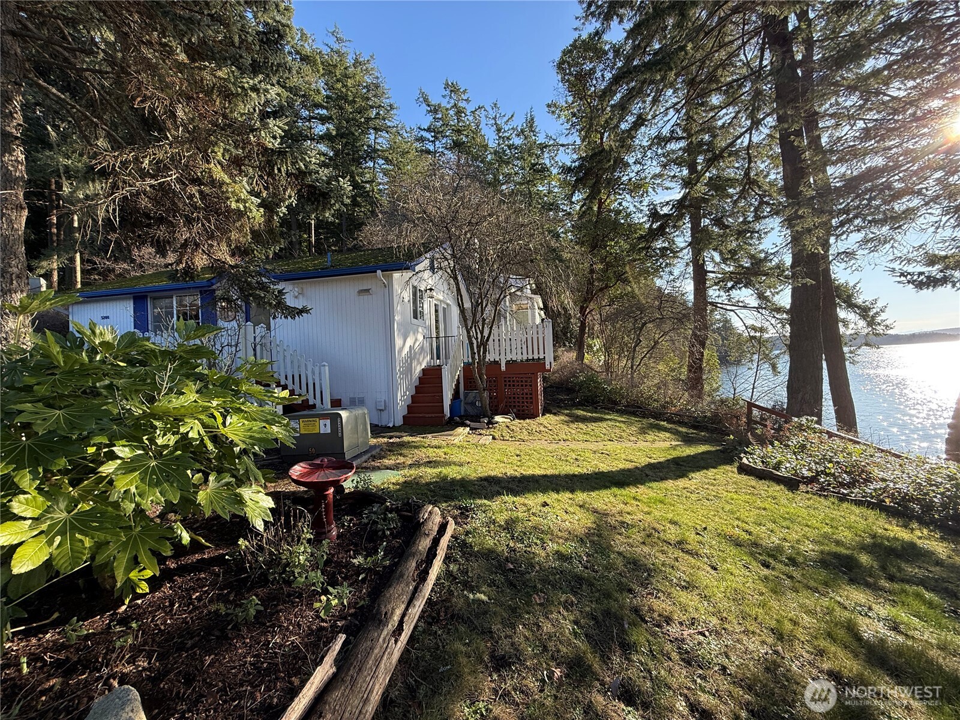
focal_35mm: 14
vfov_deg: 85.7
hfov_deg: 102.1
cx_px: 480
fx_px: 388
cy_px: 360
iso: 64
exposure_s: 1/390
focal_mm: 2.22
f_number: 2.2
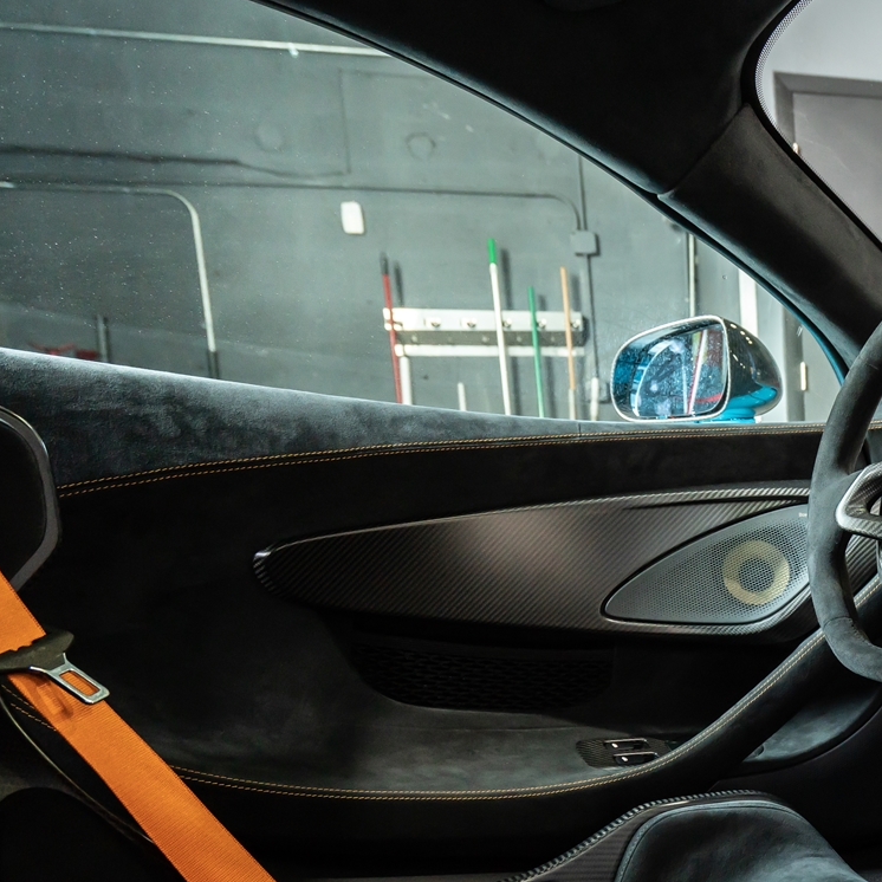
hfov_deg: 40.5
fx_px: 1009
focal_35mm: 35
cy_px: 648
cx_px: 908
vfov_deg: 45.8
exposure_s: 1/60
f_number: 4
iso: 1000
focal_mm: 16
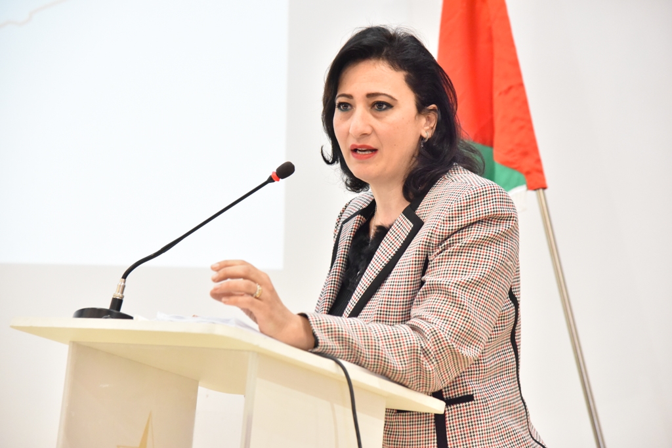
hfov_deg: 18.6
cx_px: 336
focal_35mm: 110
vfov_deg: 12.5
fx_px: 2053
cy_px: 224
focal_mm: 110
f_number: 5
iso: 8000
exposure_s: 1/200
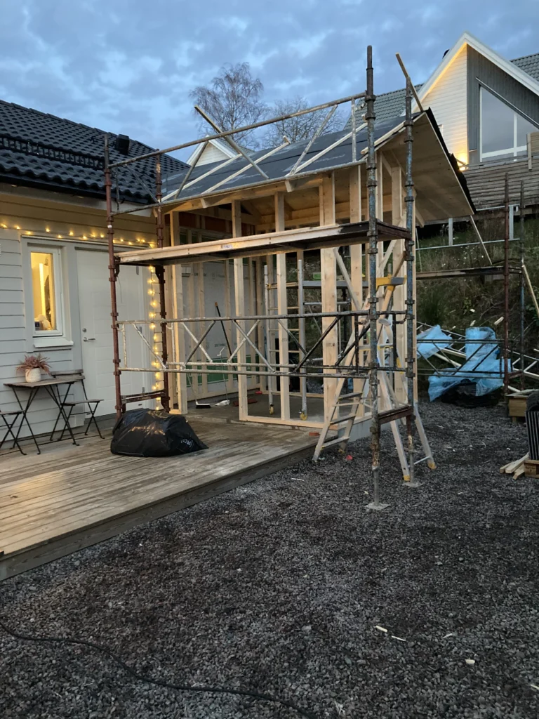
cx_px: 270
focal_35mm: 28
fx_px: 581
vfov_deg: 63.4
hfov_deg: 49.7
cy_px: 360
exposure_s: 1/25
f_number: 1.8
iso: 640
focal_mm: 3.99
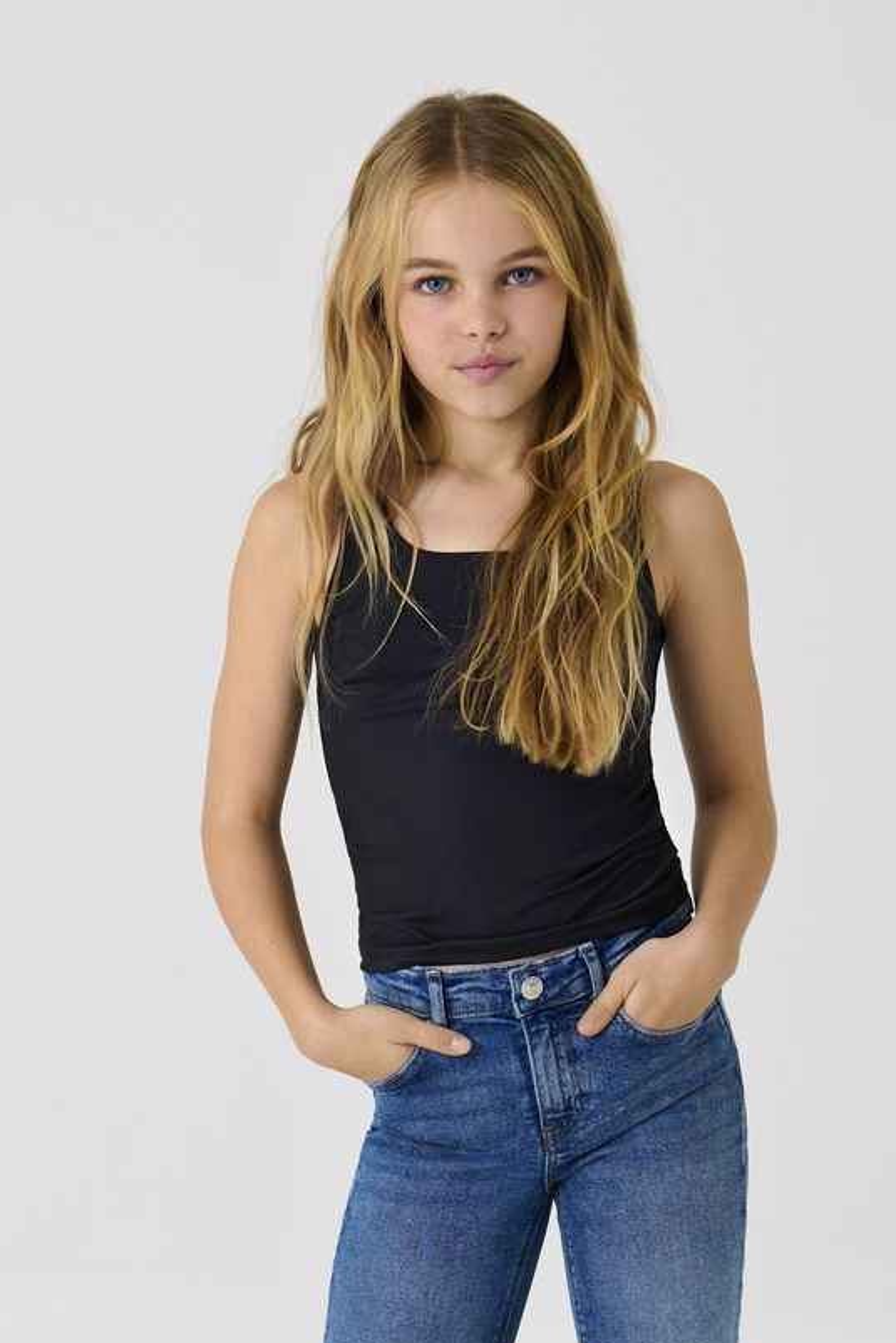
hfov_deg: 15.4
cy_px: 640
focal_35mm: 89
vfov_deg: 22.9
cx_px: 501
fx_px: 3321
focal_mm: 70
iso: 200
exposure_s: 1/160
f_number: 10
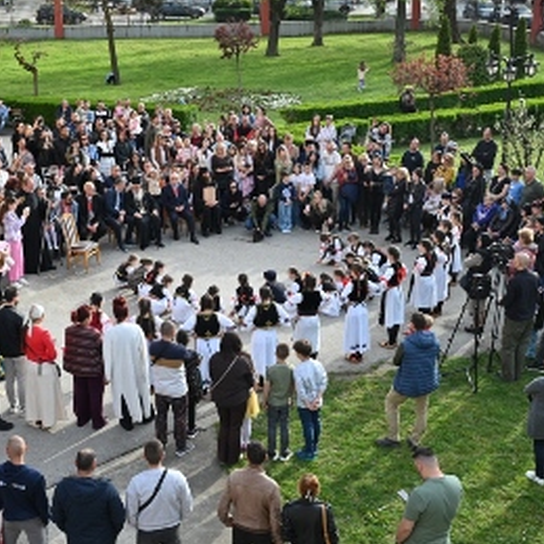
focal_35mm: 51
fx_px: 907
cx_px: 230
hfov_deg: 33.3
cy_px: 270
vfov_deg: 33.4
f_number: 7.1
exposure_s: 1/200
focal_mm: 39
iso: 200
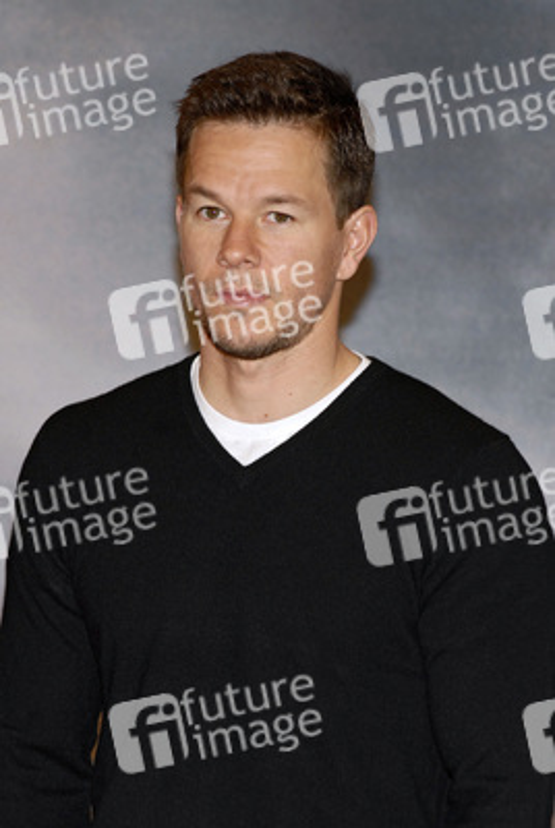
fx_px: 5012
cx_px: 278
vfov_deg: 9.4
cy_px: 414
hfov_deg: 6.3
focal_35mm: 218
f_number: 6.3
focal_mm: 145
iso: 400
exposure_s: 1/125
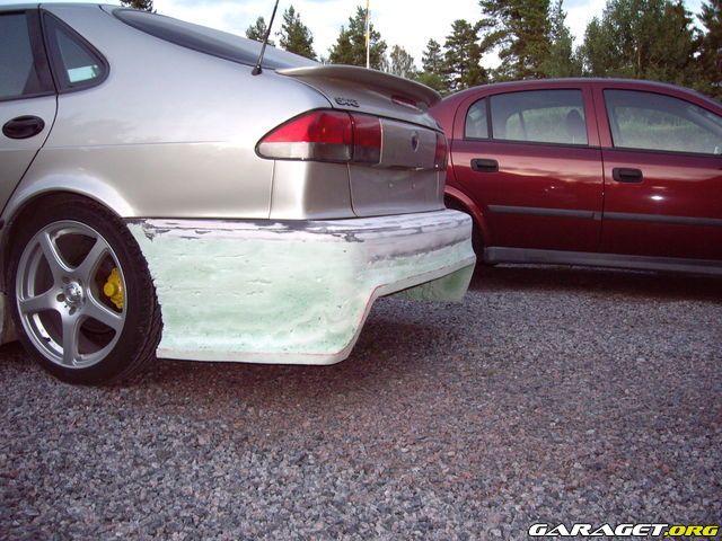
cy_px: 270
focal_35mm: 38
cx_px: 361
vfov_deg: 37.7
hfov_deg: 49.0
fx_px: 793
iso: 200
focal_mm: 6.2
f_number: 2.7
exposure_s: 1/40
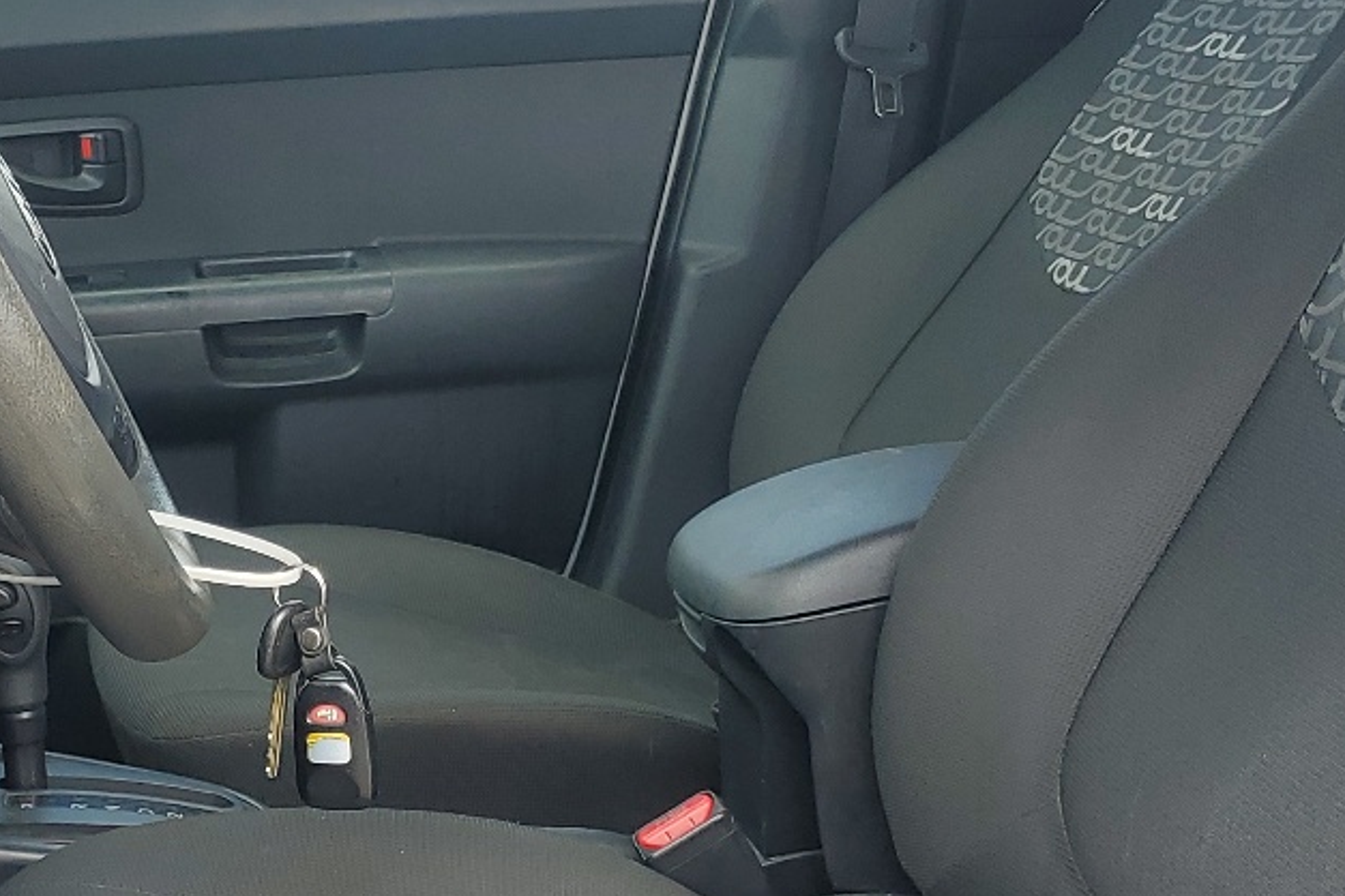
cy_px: 699
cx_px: 425
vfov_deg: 19.6
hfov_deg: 29.0
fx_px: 2578
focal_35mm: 69
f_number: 1.5
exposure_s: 1/556
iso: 50
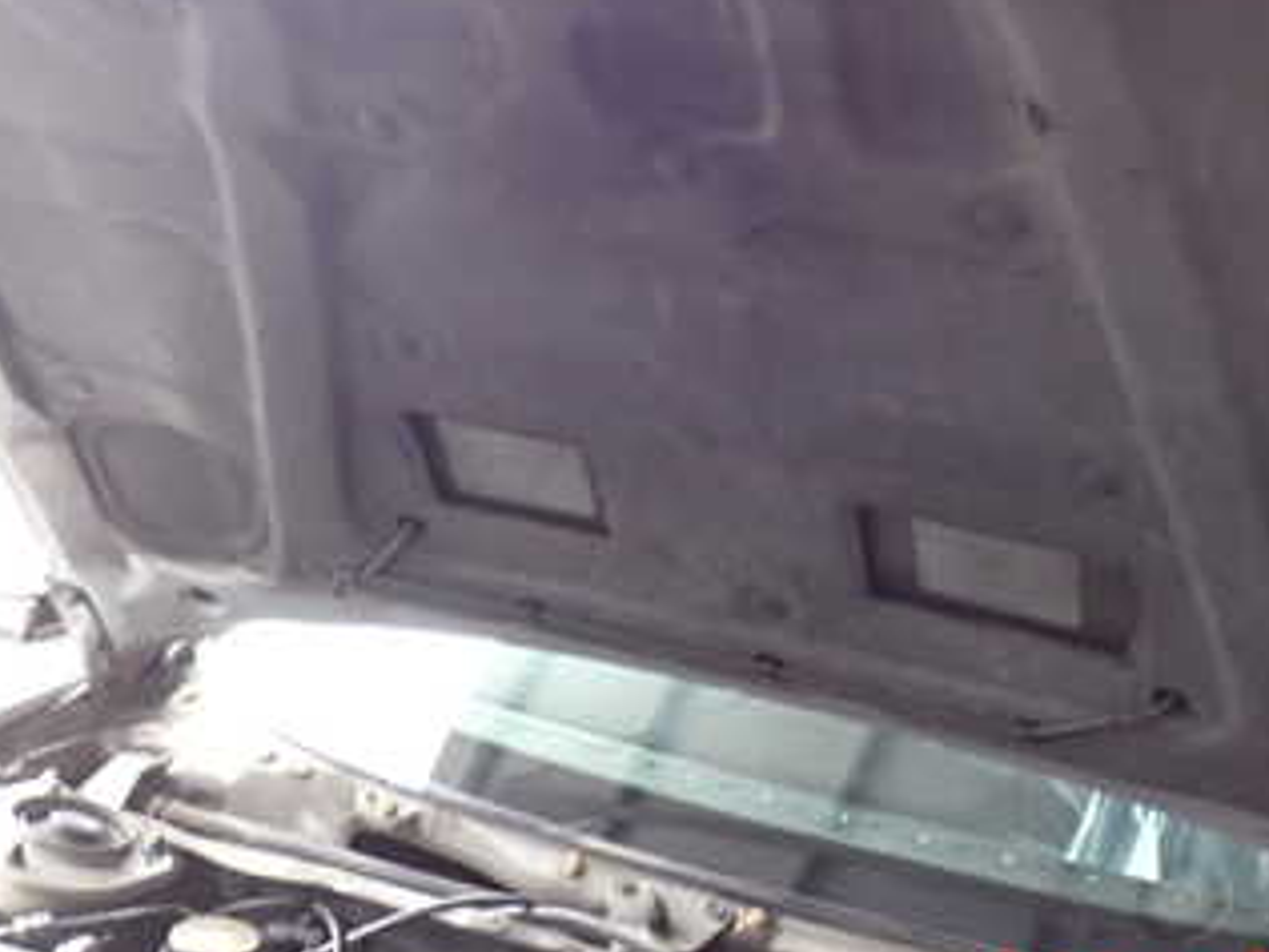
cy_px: 141
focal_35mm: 57
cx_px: 703
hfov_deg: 33.8
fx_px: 2090
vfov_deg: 25.1
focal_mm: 5.4
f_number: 2.3
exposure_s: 1/30
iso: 250
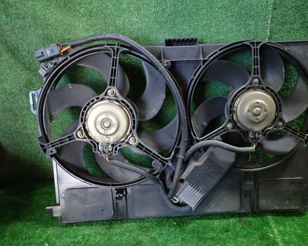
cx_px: 180
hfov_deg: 60.1
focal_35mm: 29
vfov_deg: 50.0
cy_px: 122
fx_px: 264
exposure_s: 1/30
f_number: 2
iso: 200
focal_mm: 4.5
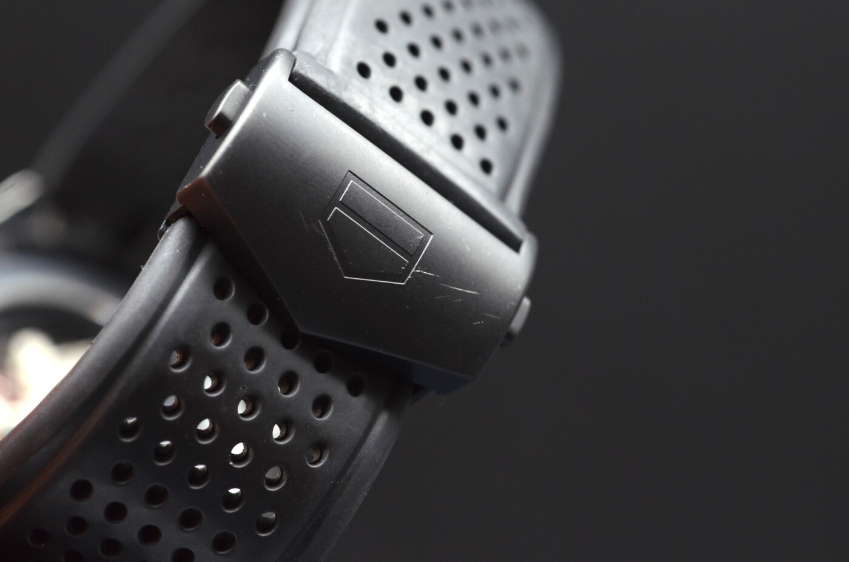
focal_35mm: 90
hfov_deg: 22.7
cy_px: 281
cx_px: 424
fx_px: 2118
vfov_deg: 15.1
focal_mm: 60
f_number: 5.6
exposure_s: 1/160
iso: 800
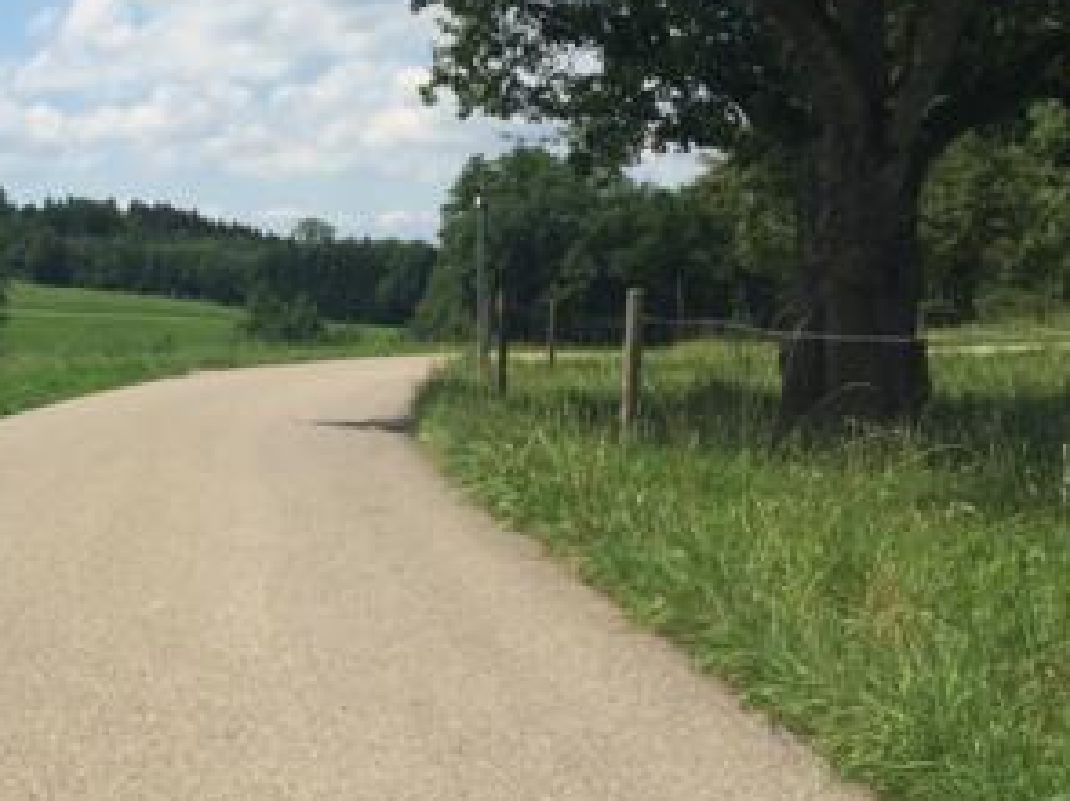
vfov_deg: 25.0
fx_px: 1791
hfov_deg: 32.0
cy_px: 226
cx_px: 162
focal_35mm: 58
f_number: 2.2
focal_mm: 4.15
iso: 32
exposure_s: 1/2933
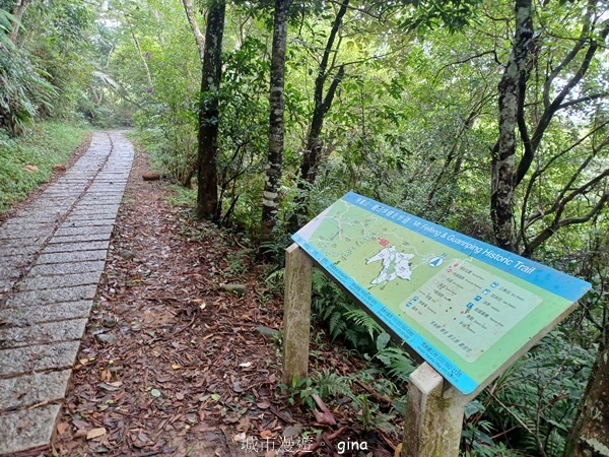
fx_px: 440
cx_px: 304
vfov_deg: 54.9
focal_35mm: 25
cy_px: 228
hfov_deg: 69.4
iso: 320
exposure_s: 1/60
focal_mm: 4.6
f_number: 1.8
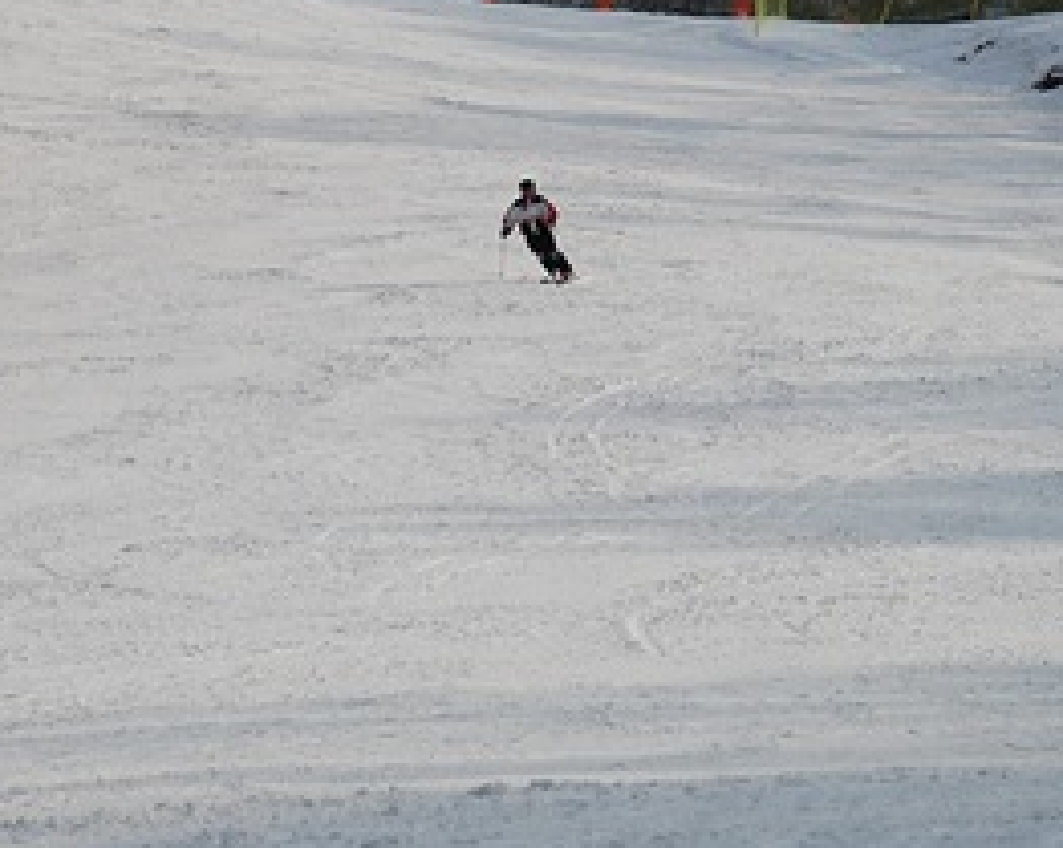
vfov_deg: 6.0
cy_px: 245
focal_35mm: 256
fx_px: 8042
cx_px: 540
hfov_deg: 7.6
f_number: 5.6
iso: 100
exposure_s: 1/640
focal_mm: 95
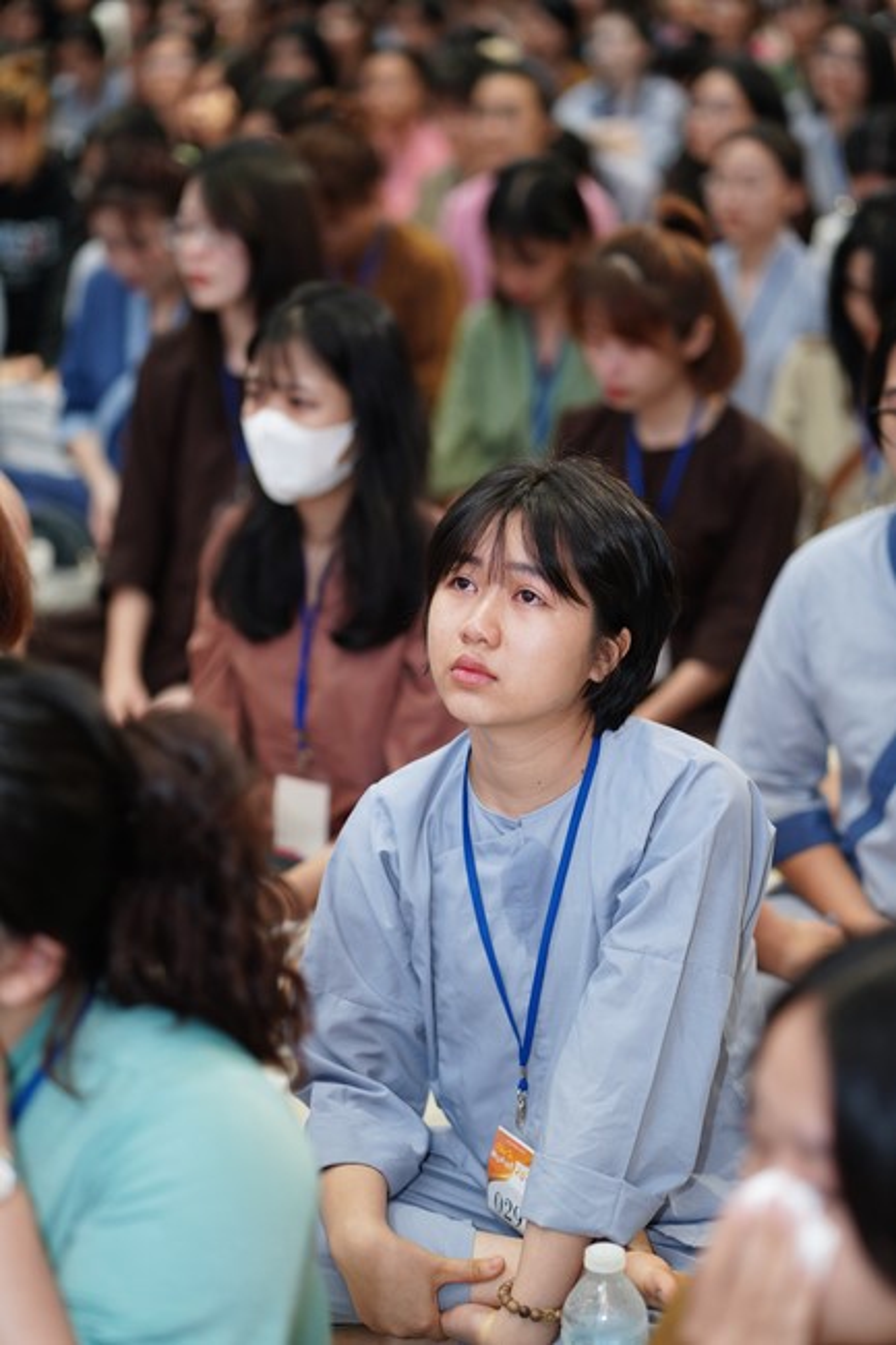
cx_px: 448
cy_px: 672
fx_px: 3175
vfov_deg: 23.9
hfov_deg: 16.1
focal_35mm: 85
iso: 1000
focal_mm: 85
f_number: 2.2
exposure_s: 1/160
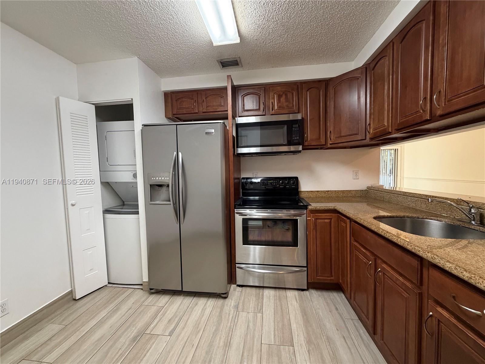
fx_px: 196
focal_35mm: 14
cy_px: 182
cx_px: 242
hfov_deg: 102.1
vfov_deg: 85.7
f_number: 2.2
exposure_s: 1/60
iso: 400
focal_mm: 2.22
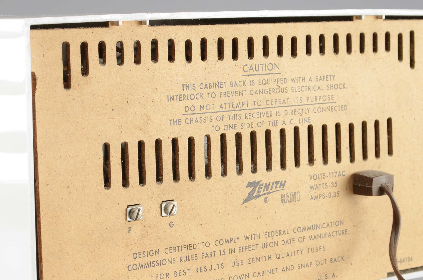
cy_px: 167
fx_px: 1442
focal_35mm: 123
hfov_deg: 16.7
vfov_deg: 11.1
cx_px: 177
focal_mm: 50
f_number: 11
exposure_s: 1/80
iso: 100
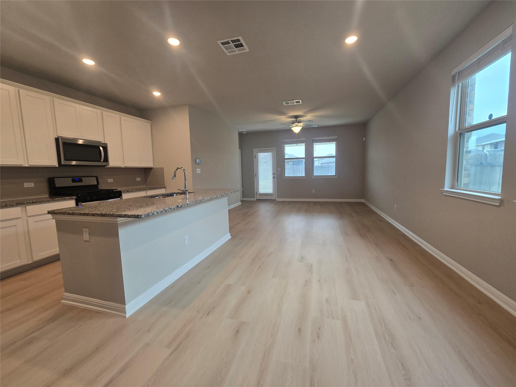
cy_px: 194
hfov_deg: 106.2
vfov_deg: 89.9
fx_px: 194
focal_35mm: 13
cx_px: 258
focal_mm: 2.2
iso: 64
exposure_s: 1/60
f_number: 2.2
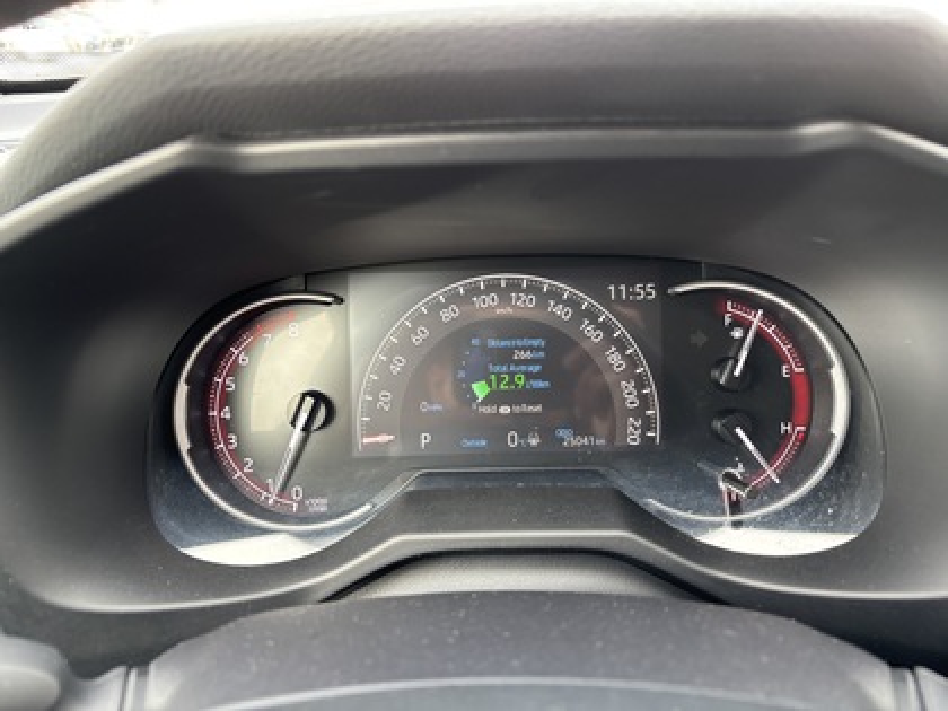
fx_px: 712
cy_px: 356
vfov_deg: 53.1
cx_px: 474
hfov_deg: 67.3
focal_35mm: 26
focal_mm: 5.96
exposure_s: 1/65
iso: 125
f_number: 1.6
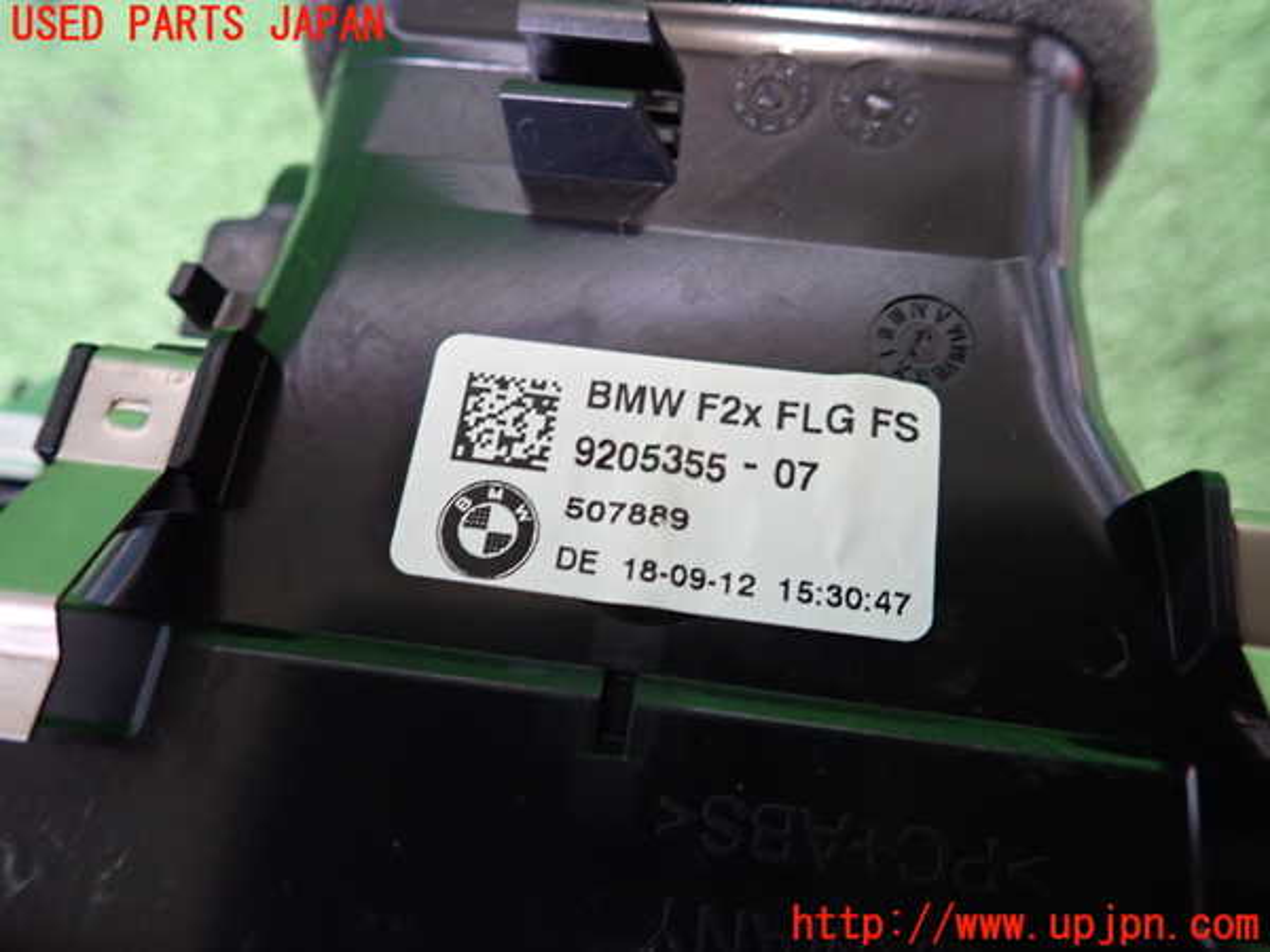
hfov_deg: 69.4
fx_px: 917
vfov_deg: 54.9
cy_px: 476
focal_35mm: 25
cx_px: 635
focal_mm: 4.5
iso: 500
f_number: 2
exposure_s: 1/30
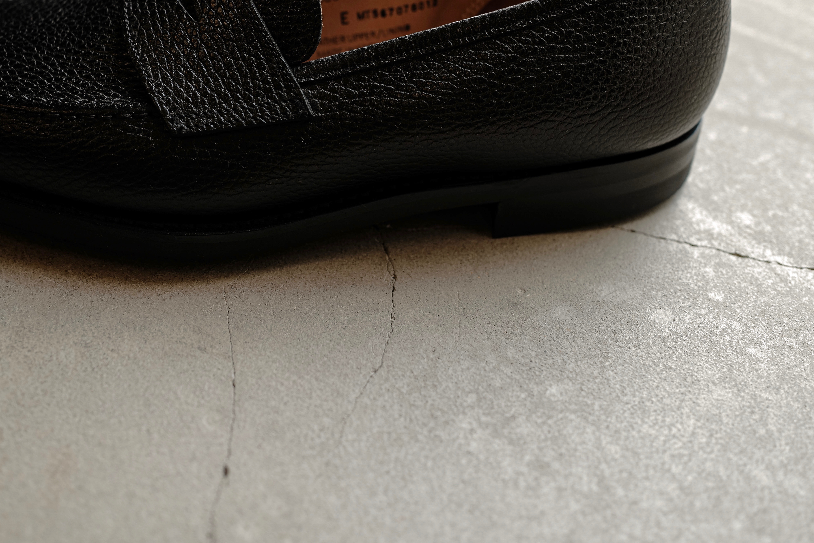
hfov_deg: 38.0
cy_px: 59
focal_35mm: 52
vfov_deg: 25.3
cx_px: 310
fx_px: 1176
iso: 100
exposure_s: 1/60
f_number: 2.8
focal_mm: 28
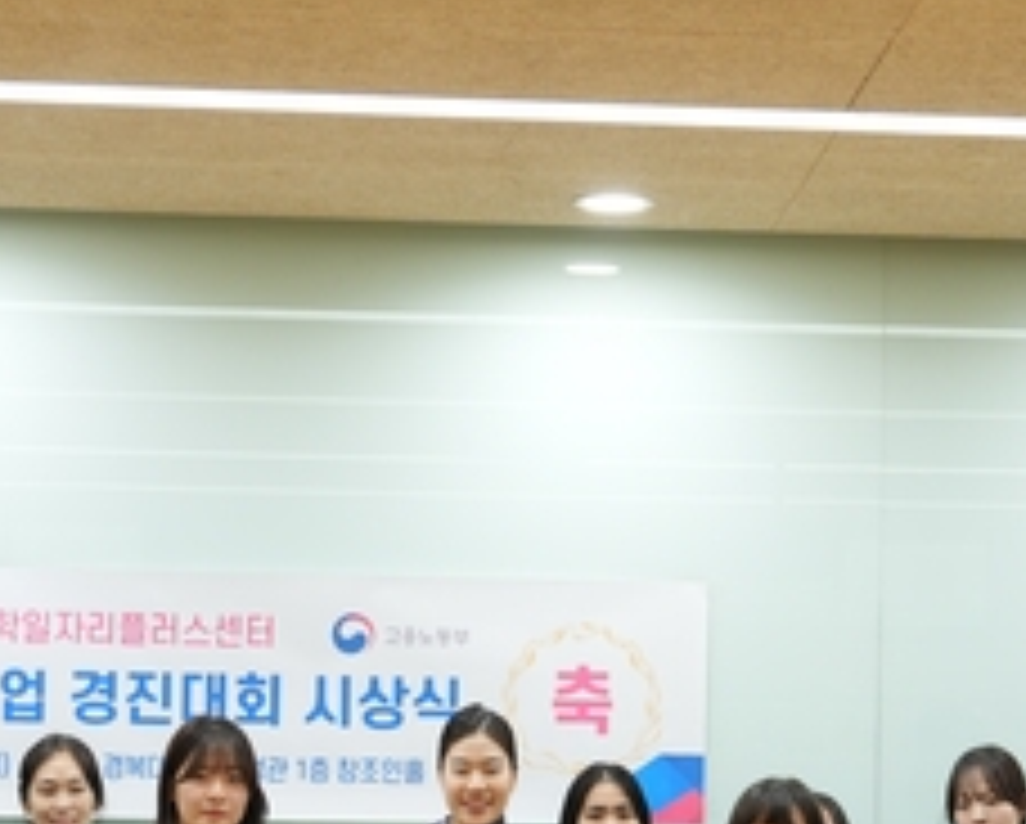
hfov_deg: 20.1
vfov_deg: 16.0
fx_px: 2888
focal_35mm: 95
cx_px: 662
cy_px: 732
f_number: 2.8
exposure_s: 1/40
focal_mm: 34
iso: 400
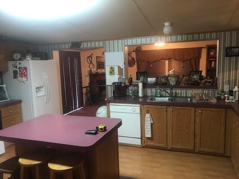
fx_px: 193
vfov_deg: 49.7
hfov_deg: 63.4
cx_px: 120
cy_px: 90
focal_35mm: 28
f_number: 1.8
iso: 100
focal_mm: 3.99
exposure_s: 1/13
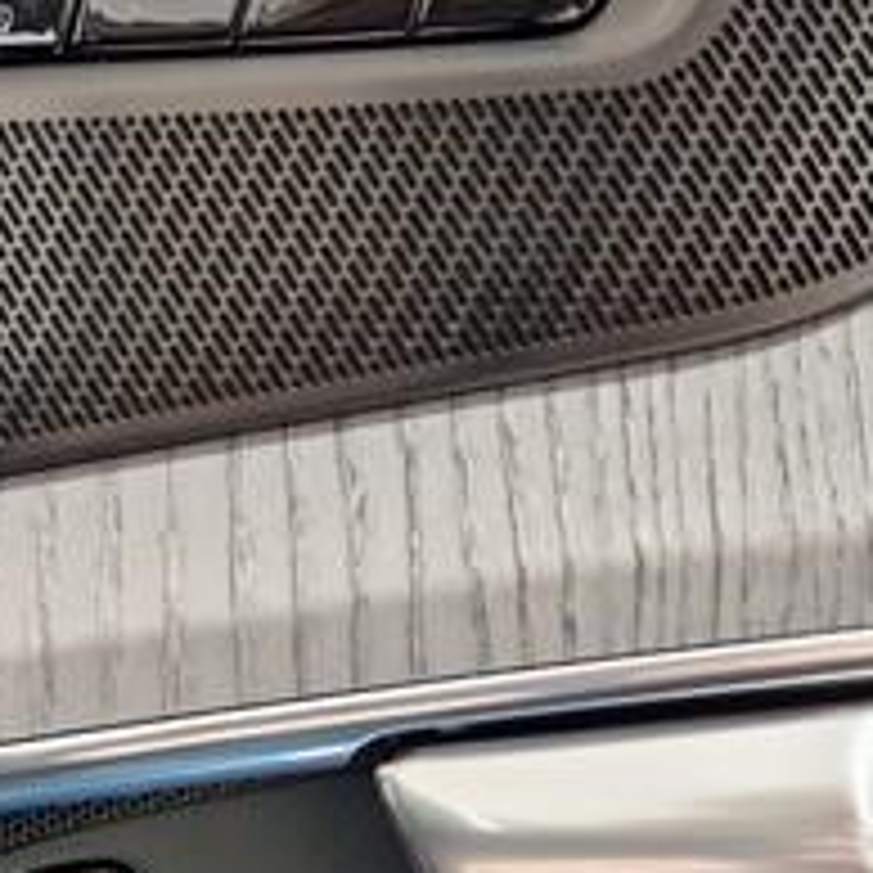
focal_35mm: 67
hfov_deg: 24.0
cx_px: -99
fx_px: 1912
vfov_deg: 25.6
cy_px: 567
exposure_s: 1/100
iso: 1000
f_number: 1.8
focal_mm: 5.4
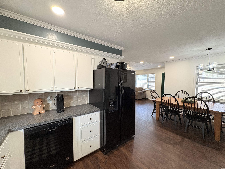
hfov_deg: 102.1
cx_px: 112
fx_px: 91
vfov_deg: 85.7
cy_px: 84
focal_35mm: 14
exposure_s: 1/60
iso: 160
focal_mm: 2.22
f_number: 2.2
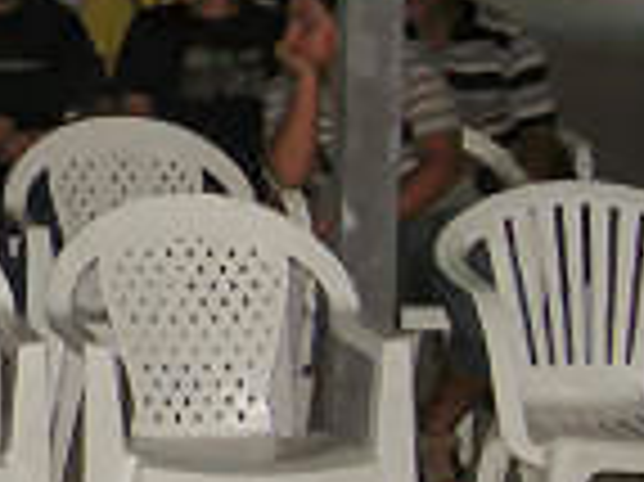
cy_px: 63
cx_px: -378
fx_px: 2918
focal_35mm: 157
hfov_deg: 11.9
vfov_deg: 9.4
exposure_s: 1/60.1
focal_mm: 7.8
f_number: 2.8
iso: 66
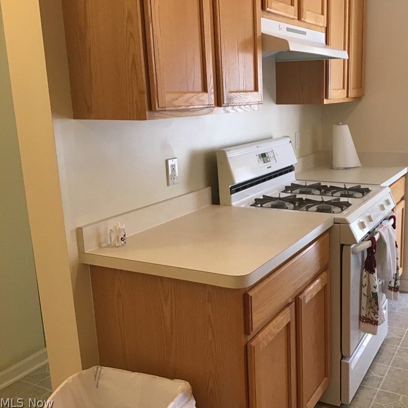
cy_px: 205
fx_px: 493
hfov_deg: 44.3
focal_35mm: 37
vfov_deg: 44.9
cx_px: 273
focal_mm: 3.3
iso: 40
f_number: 2.4
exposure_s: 1/30
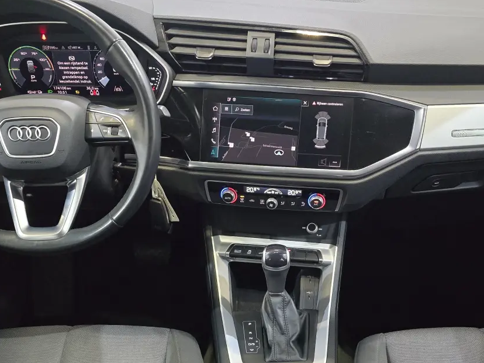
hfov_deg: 46.7
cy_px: 283
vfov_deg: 35.0
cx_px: 269
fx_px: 559
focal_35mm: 40
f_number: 1.7
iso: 2500
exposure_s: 1/100
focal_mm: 6.3
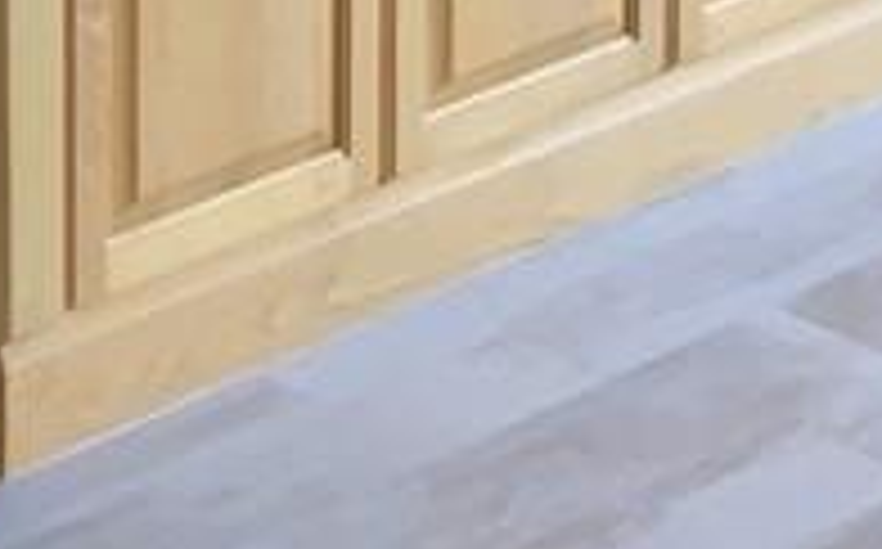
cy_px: -1094
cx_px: -572
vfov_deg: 7.2
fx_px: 3866
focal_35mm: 161
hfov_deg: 12.2
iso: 64
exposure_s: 1/30
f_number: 2.2
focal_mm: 4.15
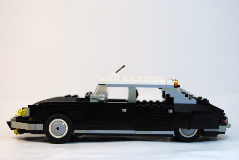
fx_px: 518
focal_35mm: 78
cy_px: 80
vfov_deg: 17.5
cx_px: 120
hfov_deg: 26.0
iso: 180
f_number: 5.6
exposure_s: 1/125
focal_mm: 52
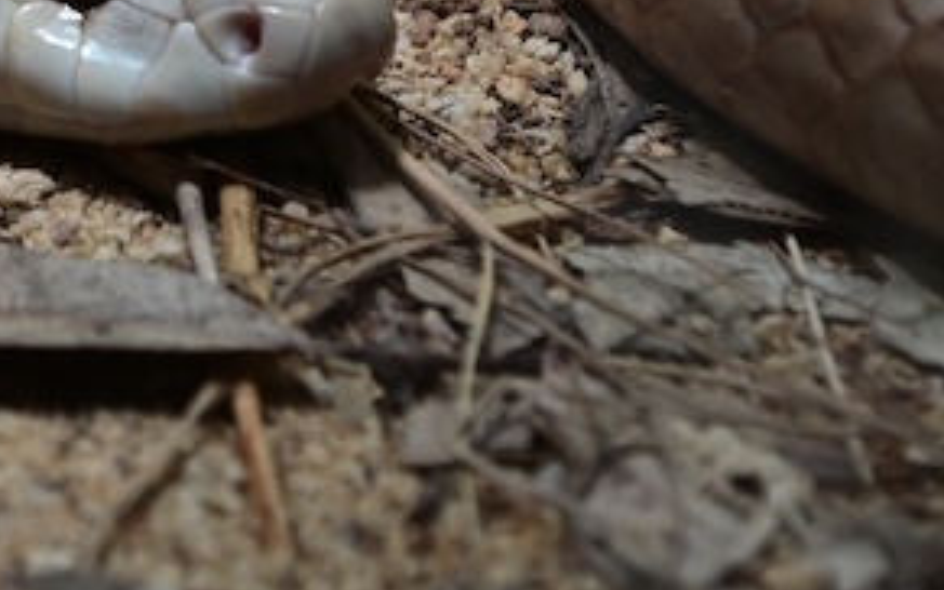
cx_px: -221
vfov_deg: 2.1
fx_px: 16211
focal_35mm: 630
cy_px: -470
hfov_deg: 3.3
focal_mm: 150
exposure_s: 1/200
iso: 800
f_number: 5
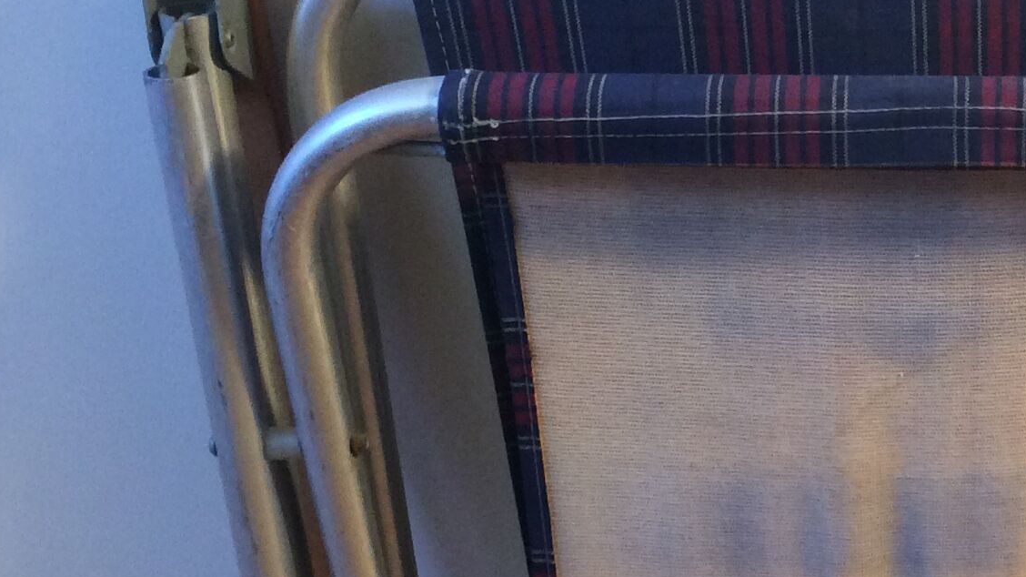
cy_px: 422
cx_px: 864
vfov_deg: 15.0
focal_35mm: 80
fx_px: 2176
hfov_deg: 25.9
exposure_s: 1/25
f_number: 2.4
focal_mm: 3.3
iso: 100
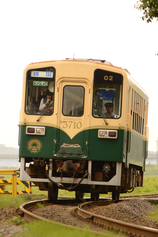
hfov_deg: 3.0
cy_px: 118
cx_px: 79
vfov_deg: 4.5
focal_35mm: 459
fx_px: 3024
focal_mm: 170
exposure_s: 1/250
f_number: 5
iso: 200
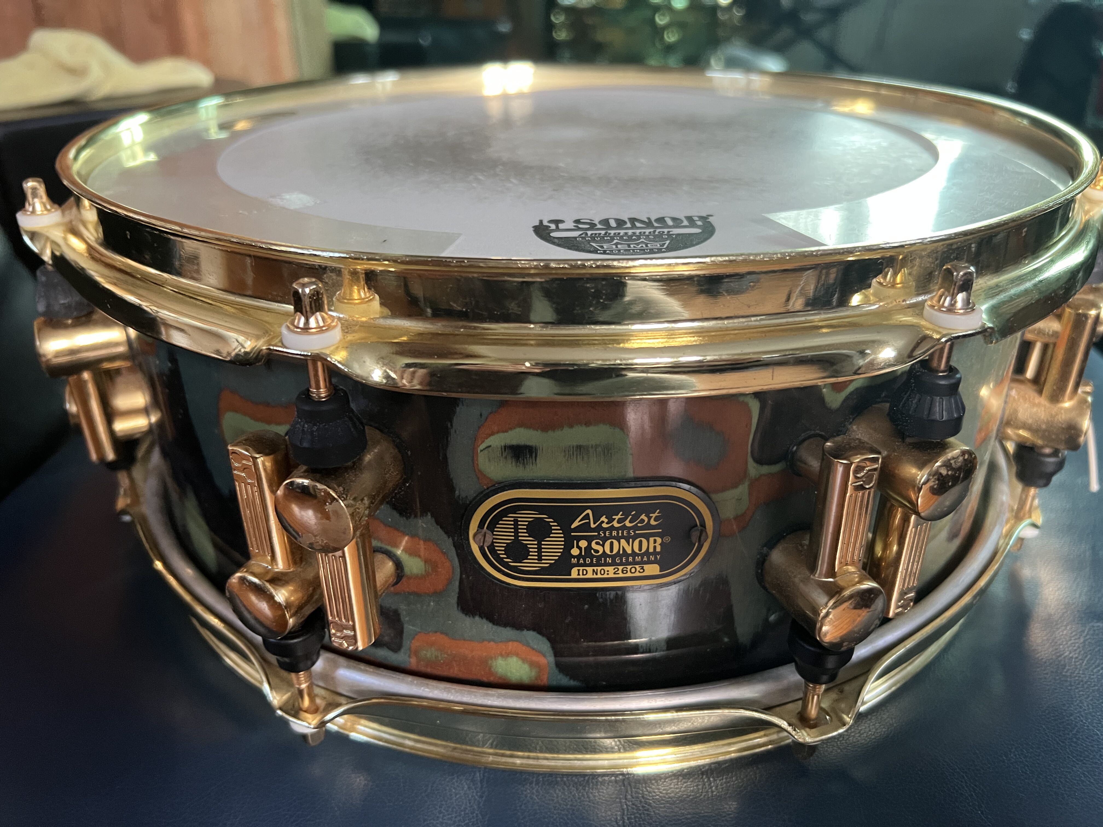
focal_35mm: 26
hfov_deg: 67.3
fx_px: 828
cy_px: 414
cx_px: 552
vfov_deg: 53.1
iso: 400
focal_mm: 5.7
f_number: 1.5
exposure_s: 1/60
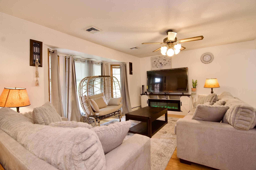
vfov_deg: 72.0
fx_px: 117
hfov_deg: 95.0
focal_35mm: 16
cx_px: 128
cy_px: 85
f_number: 6.3
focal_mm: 11
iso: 900
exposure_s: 1/15
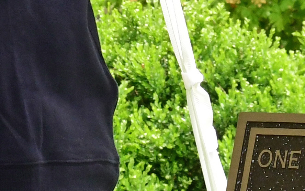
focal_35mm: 556
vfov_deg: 2.4
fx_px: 4622
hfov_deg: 3.8
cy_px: -14
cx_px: -3
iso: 800
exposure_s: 1/250
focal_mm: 58
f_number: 11
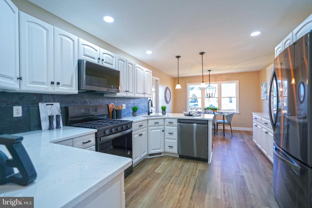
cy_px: 104
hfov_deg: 96.7
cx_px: 156
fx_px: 139
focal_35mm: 16
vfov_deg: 73.7
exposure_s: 1/160
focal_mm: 16
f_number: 4
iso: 1000
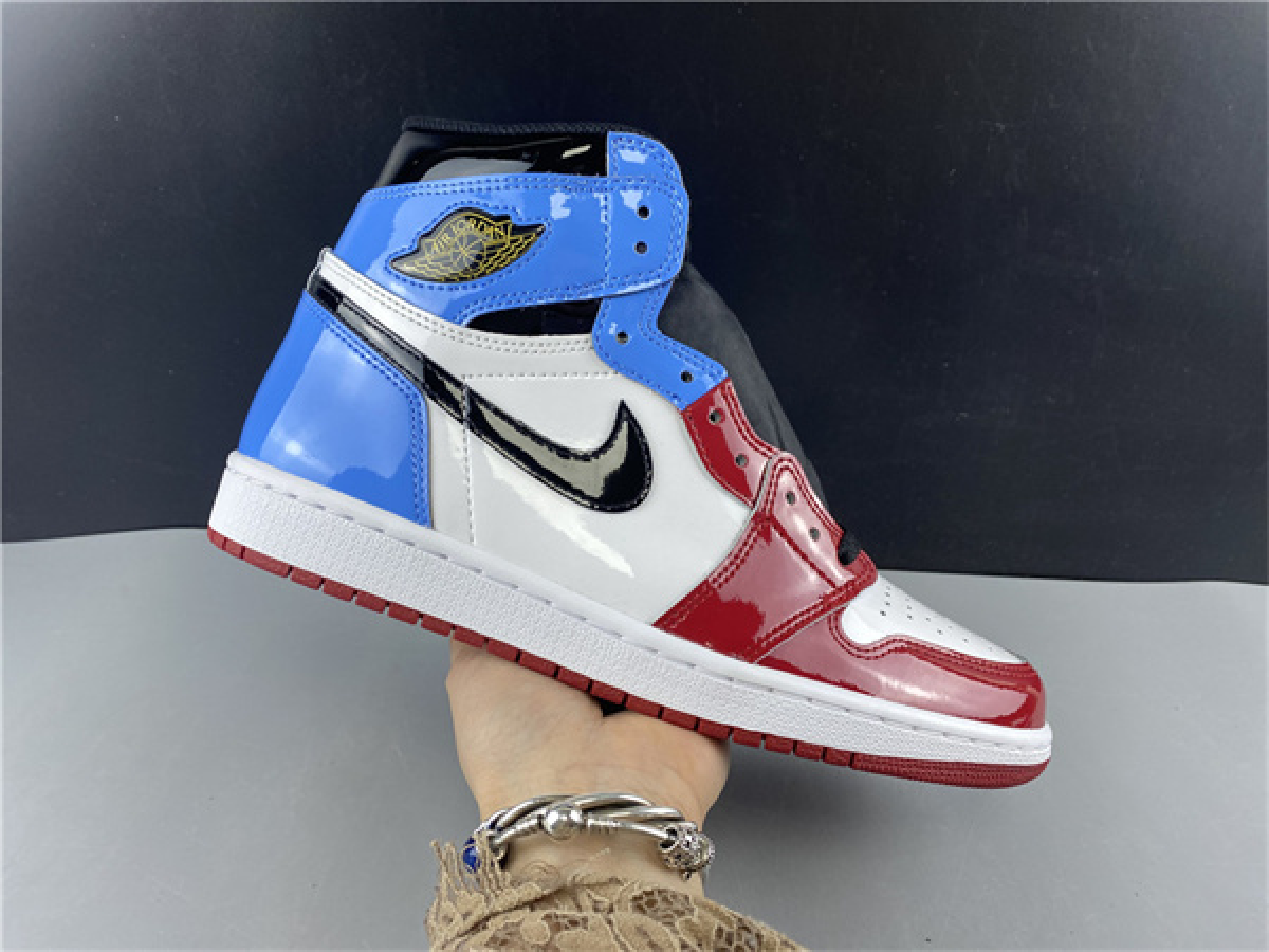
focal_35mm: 26
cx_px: 634
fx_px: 953
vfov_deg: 53.1
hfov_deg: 67.3
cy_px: 476
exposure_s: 1/100
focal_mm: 4.25
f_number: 1.8
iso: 50
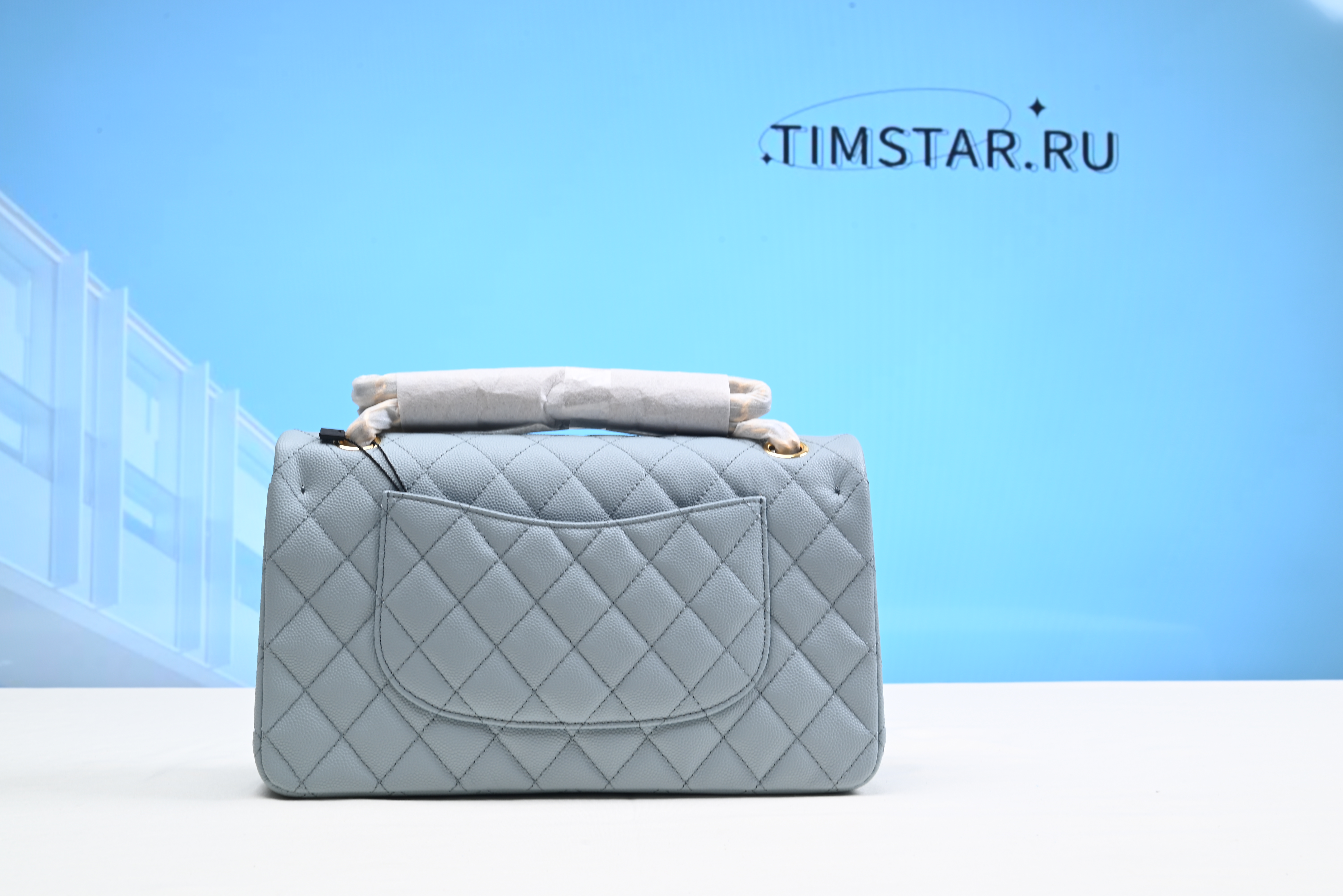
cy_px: 448
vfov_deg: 33.4
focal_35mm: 40
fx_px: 1493
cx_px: 672
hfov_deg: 48.4
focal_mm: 40
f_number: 16
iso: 100
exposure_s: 1/2
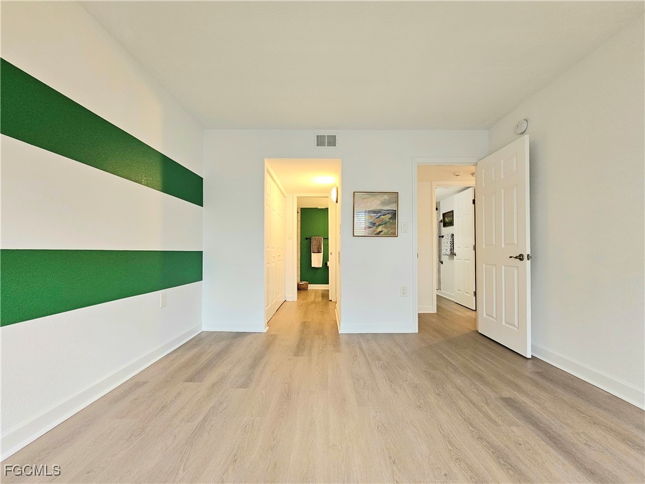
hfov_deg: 106.2
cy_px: 242
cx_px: 322
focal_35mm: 13
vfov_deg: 89.9
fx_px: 242
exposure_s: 1/60.2
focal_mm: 2.2
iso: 160
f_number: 2.2
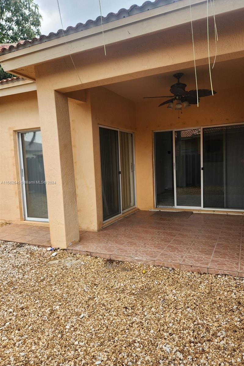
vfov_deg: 73.8
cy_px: 183
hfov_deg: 53.0
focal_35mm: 24
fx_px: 244
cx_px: 137
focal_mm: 5.4
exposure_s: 1/425
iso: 20
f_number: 1.8
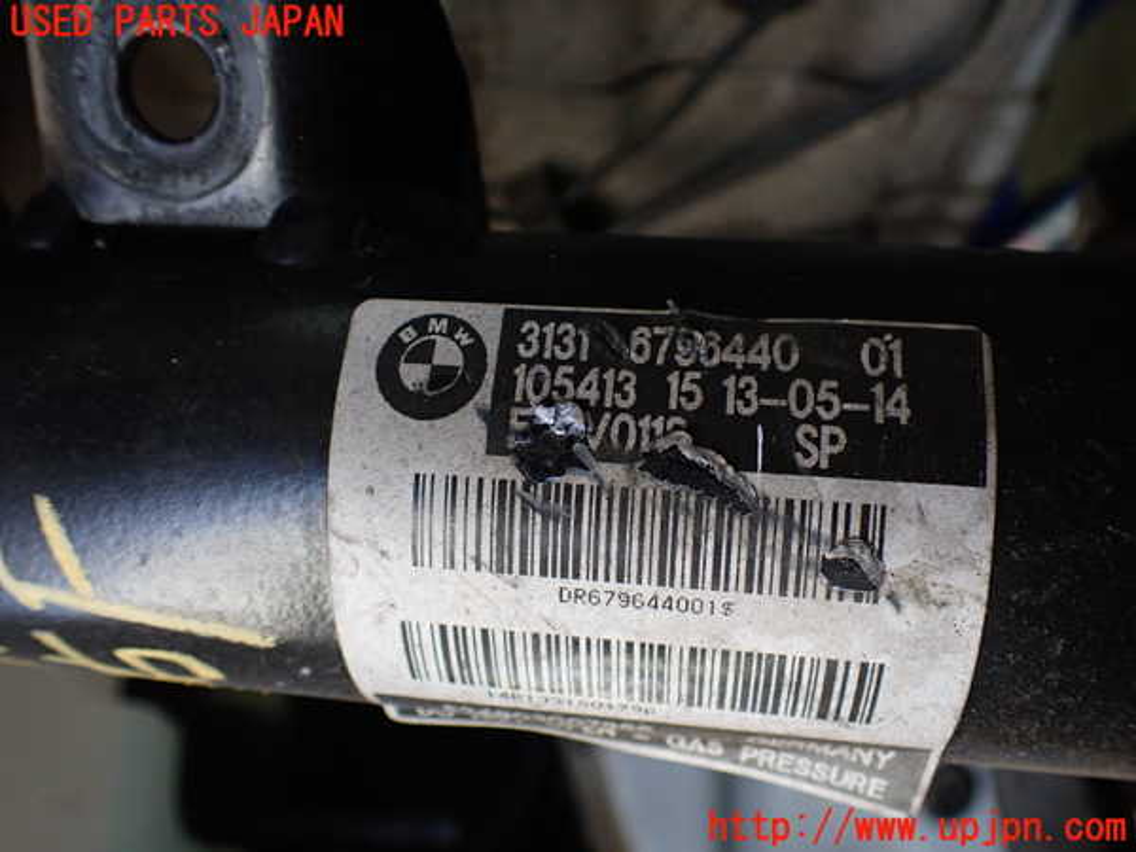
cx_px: 568
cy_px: 426
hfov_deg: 60.0
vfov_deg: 46.8
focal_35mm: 30
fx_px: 985
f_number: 2.3
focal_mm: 5.4
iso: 250
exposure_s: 1/125
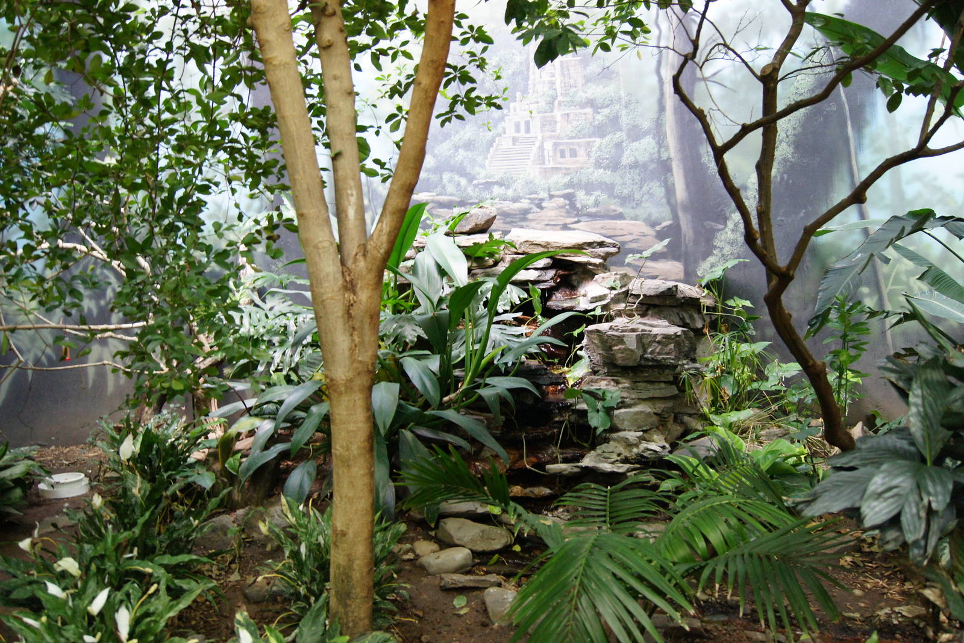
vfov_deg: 40.0
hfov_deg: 57.2
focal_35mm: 33
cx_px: 482
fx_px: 884
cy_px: 322
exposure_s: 1/40
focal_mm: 22
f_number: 4
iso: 1600
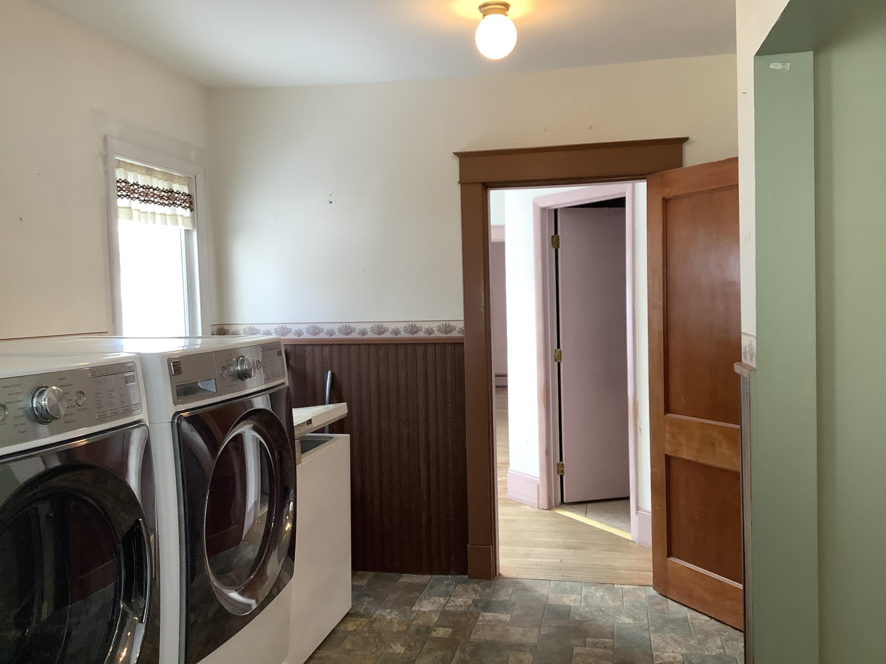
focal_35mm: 31
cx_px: 443
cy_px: 332
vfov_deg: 45.4
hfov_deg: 58.4
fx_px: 793
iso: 80
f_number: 2.4
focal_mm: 3.3
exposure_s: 1/60
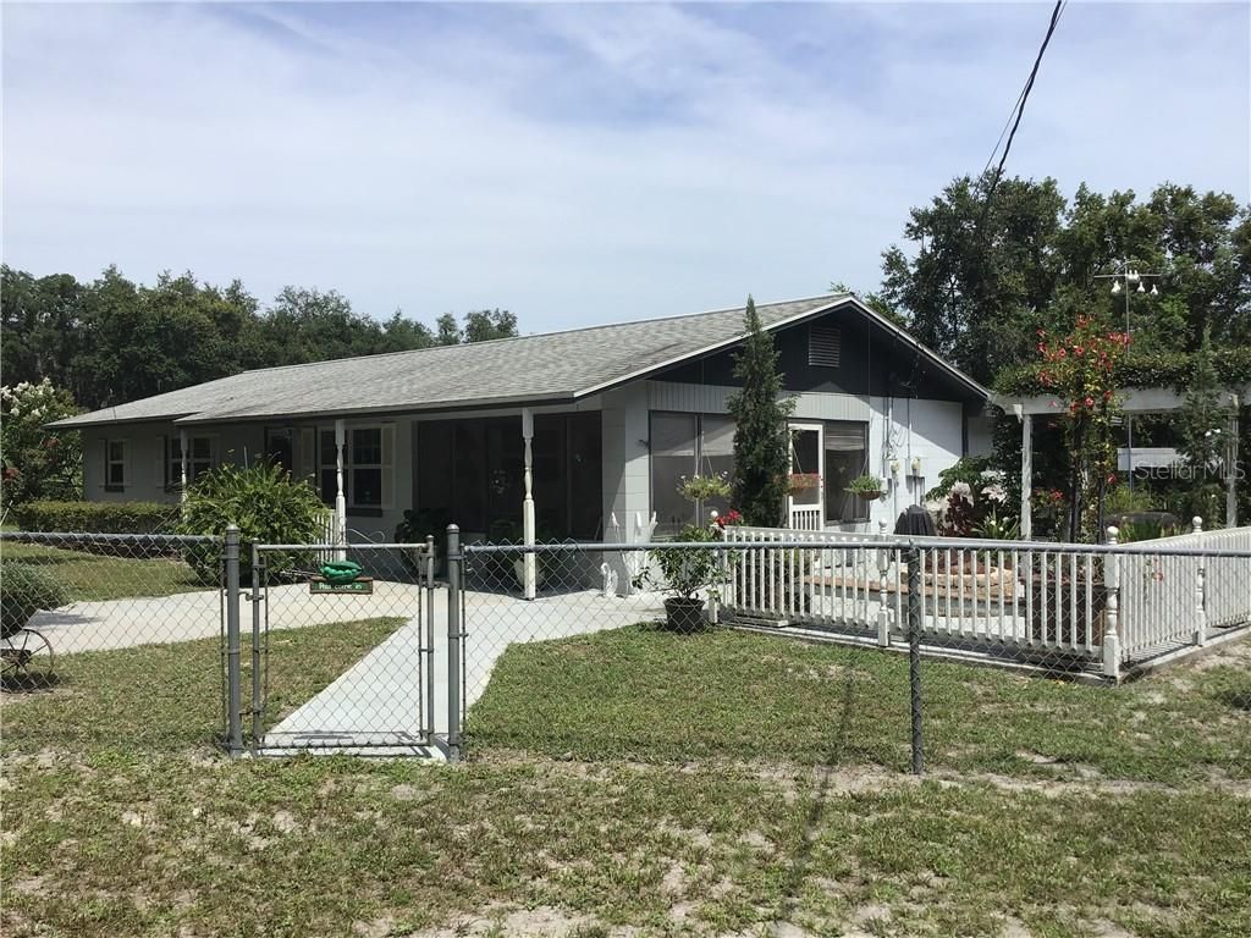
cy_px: 469
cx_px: 626
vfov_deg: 45.4
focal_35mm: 31
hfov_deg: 58.4
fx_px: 1120
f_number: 2.4
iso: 25
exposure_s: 1/1664
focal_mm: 3.3
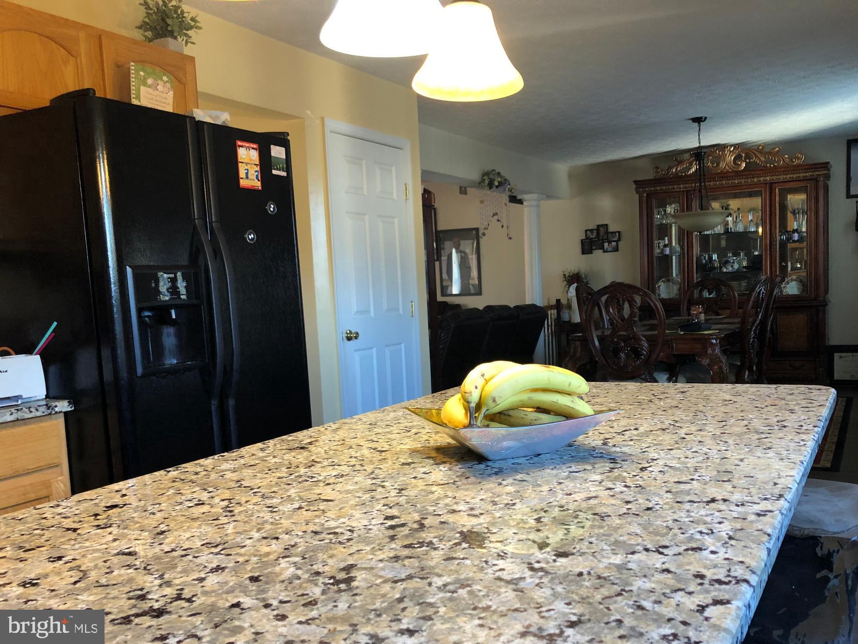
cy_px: 322
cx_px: 429
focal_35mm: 28
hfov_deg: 63.4
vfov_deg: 49.8
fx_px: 694
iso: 50
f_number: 1.8
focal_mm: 3.99
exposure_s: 1/15
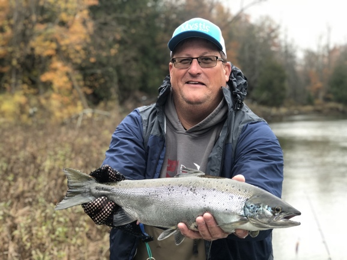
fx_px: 571
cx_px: 174
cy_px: 130
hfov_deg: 33.8
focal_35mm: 57
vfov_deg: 25.6
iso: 50
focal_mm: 6.6
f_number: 2.8
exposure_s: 1/120
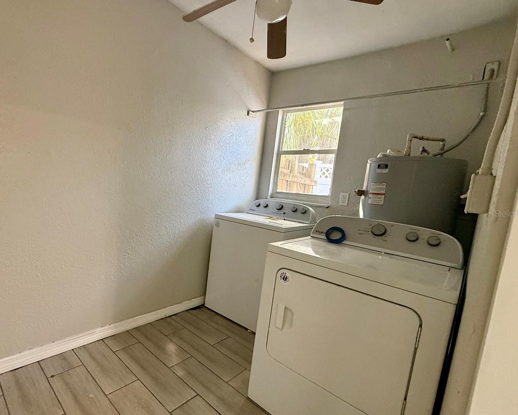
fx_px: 276
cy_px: 213
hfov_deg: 84.7
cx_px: 194
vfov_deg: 73.8
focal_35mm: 18
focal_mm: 2.22
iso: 320
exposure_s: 1/60
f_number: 2.2
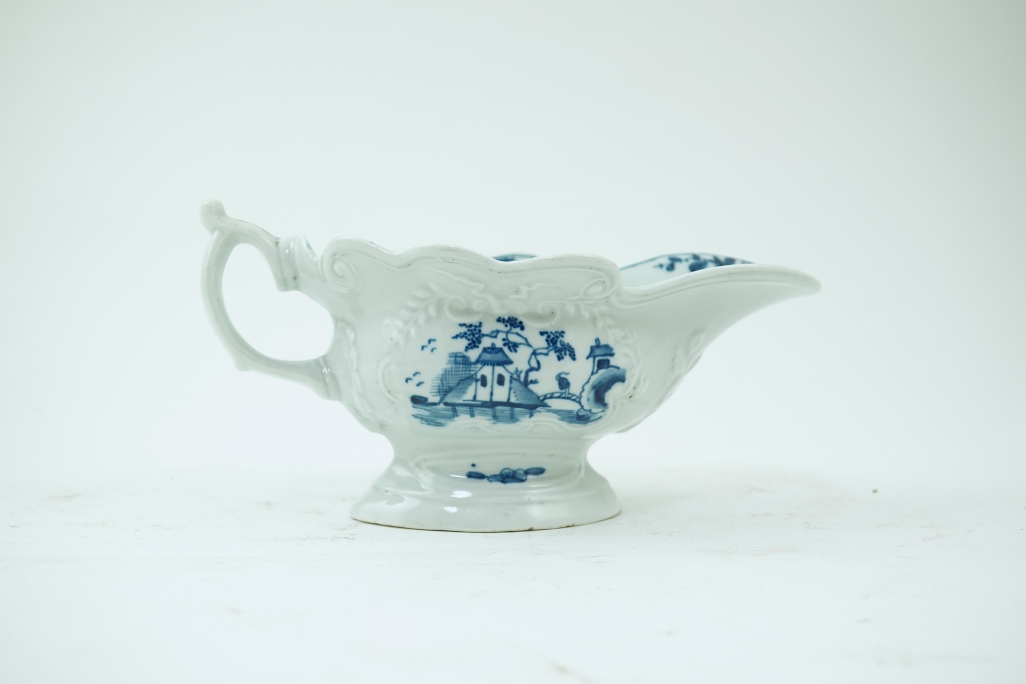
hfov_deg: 43.6
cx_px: 513
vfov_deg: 29.9
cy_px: 342
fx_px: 1282
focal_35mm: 45
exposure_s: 1/60
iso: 640
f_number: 9
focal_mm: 30
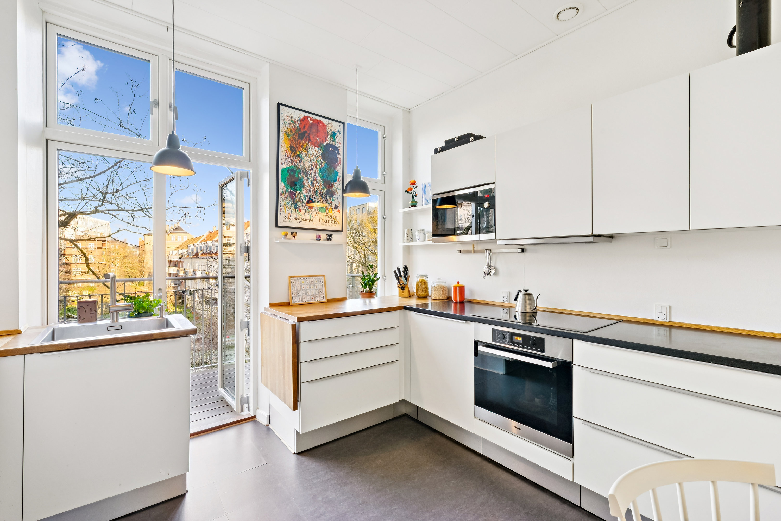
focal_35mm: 16
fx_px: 347
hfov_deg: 96.7
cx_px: 390
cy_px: 260
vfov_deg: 73.7
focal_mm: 16
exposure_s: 1/10
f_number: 11
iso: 320
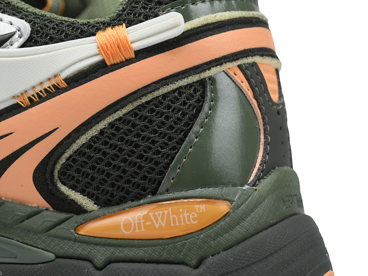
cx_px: 162
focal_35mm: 94
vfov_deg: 15.7
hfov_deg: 20.9
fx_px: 1000
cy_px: 139
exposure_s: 1/100
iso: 800
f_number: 13
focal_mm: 86
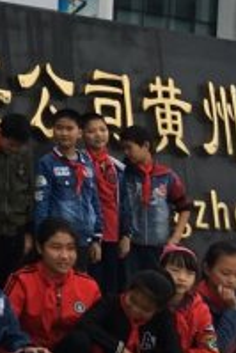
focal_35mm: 129
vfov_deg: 15.6
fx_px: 1266
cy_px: 12
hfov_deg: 9.5
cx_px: -326
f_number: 2.2
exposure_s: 1/212
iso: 25
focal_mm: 4.15
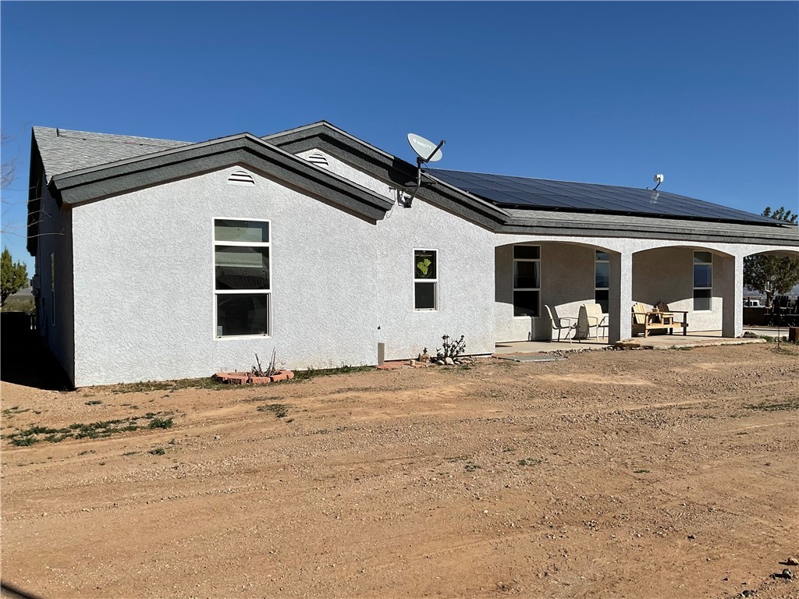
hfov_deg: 61.7
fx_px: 669
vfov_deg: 48.2
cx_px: 400
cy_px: 300
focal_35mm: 29
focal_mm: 3
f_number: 1.8
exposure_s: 1/4405
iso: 16
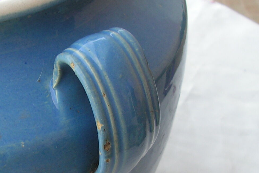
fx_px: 568
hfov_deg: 25.6
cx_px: 101
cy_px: 128
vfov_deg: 17.2
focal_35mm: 79
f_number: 3.2
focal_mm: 6
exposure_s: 1/100
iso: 64
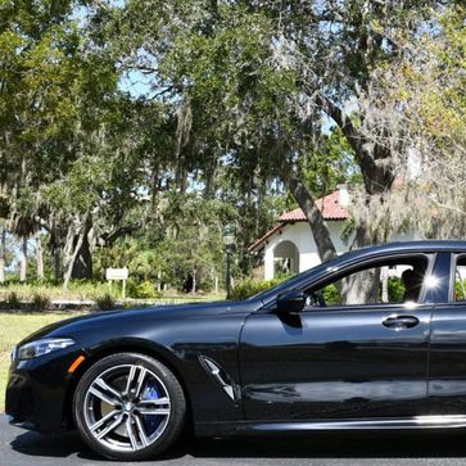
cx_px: 390
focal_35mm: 69
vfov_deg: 25.0
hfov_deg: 24.5
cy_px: 224
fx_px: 1051
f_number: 8
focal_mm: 23
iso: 140
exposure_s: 1/250
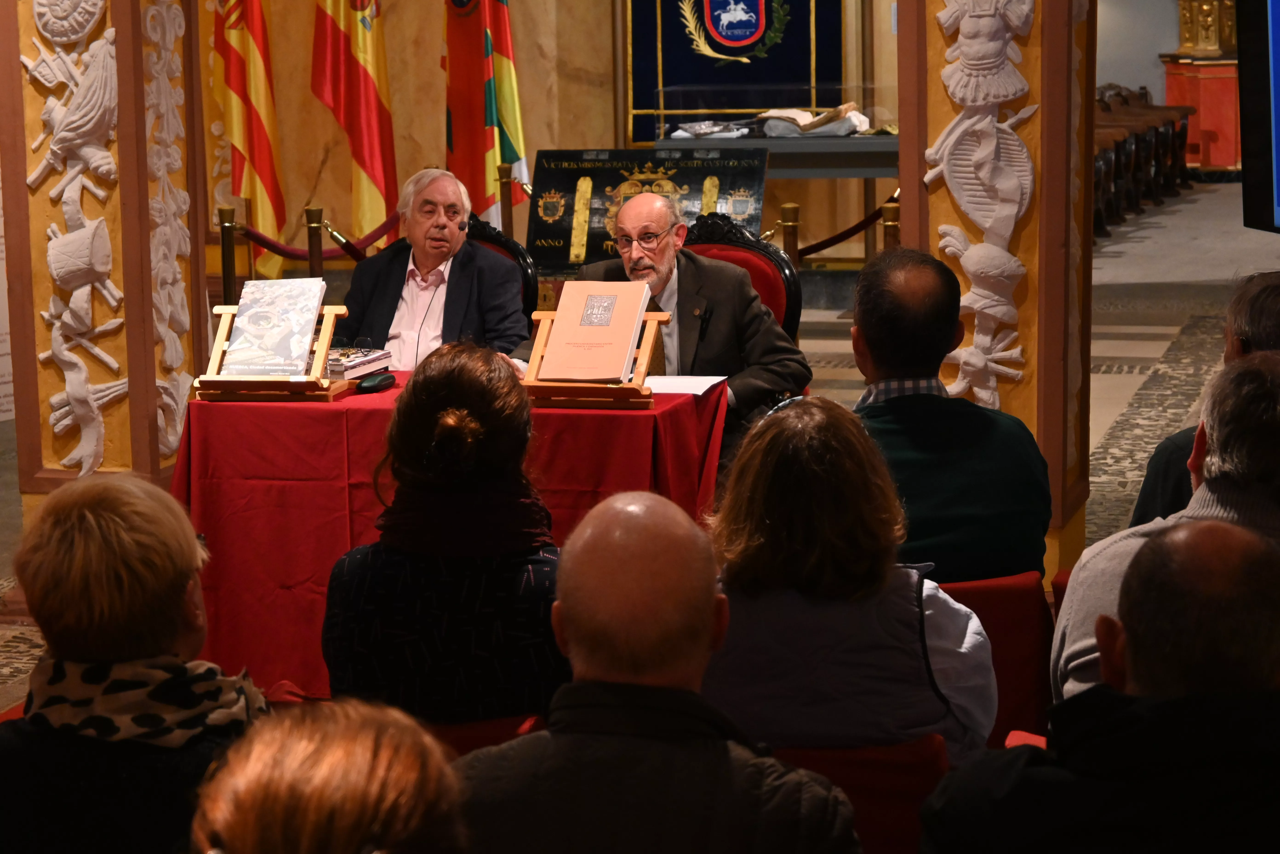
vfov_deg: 18.2
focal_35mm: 75
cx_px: 640
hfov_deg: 27.0
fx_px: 2666
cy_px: 427
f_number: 6.3
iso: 1600
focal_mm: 50
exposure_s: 1/60
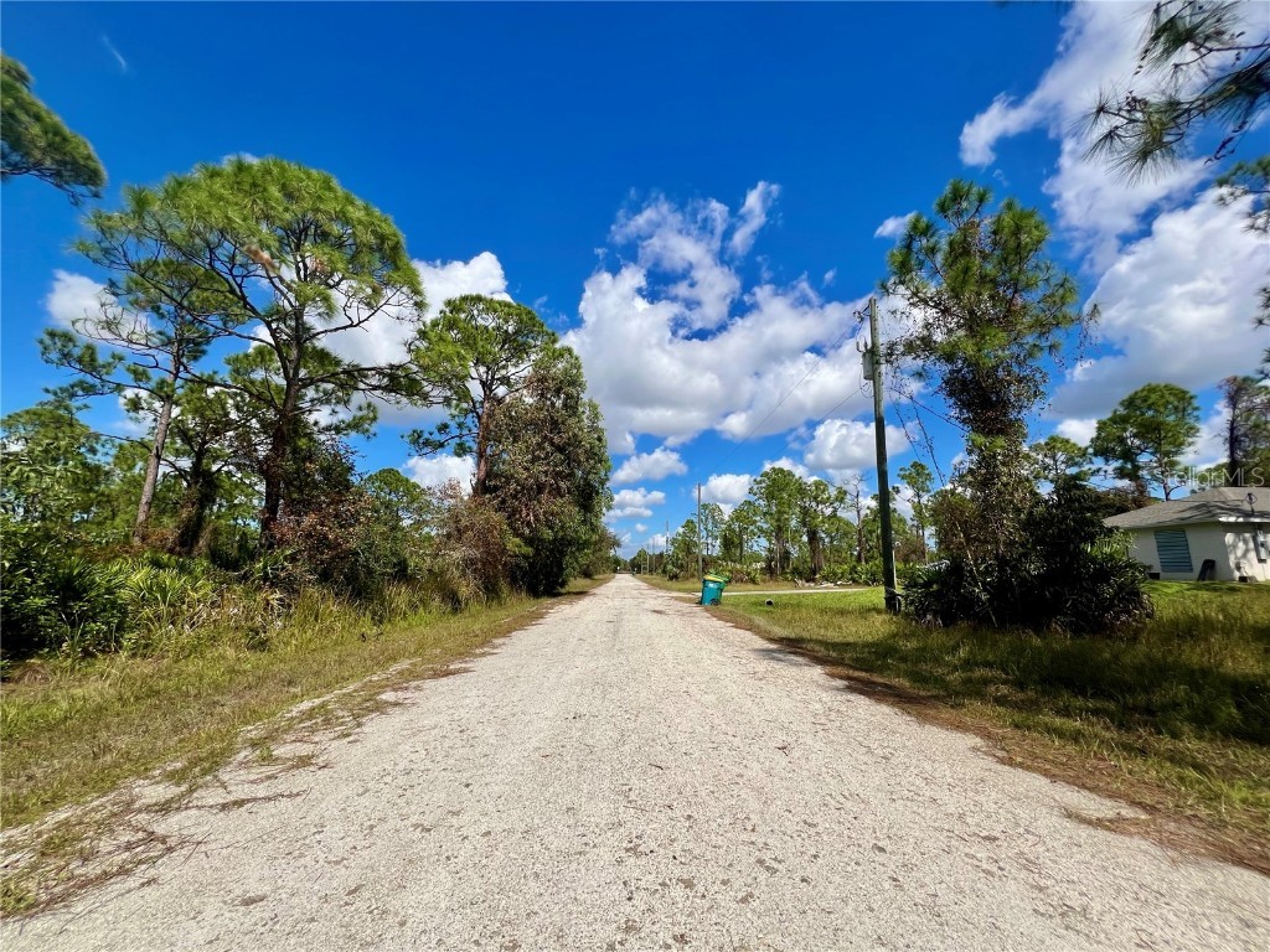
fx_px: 477
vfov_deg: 89.9
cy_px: 476
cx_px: 635
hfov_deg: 106.2
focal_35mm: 13
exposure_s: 1/3215
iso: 32
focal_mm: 1.57
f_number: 1.8
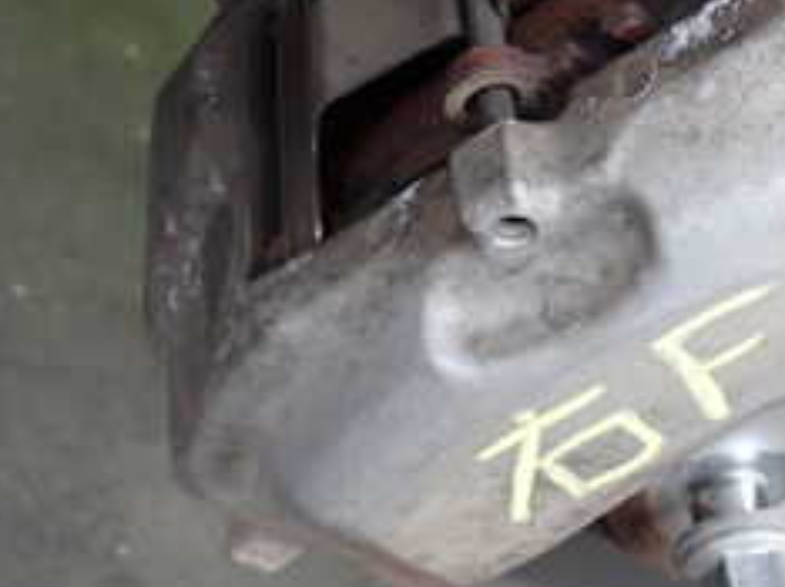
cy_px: -7
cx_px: 701
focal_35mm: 77
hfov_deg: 24.6
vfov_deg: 18.6
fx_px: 1744
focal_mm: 5.4
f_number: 2.3
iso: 250
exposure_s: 1/30
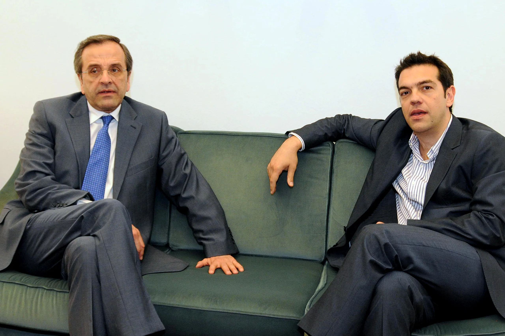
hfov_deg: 67.4
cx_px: 252
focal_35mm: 27
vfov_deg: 47.8
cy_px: 168
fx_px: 378
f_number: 4
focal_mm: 18
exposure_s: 1/125
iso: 640
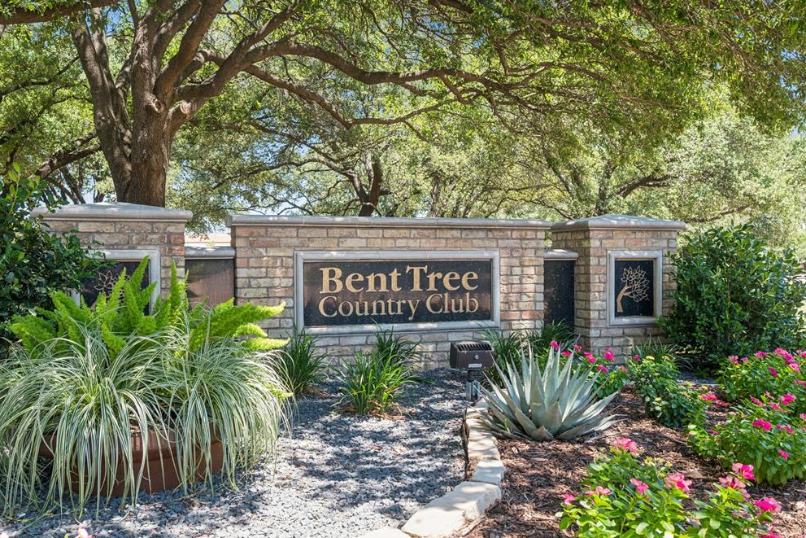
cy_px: 274
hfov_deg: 60.3
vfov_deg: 42.3
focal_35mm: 31
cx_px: 399
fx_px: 694
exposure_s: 1/160
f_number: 8
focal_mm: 30
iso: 400
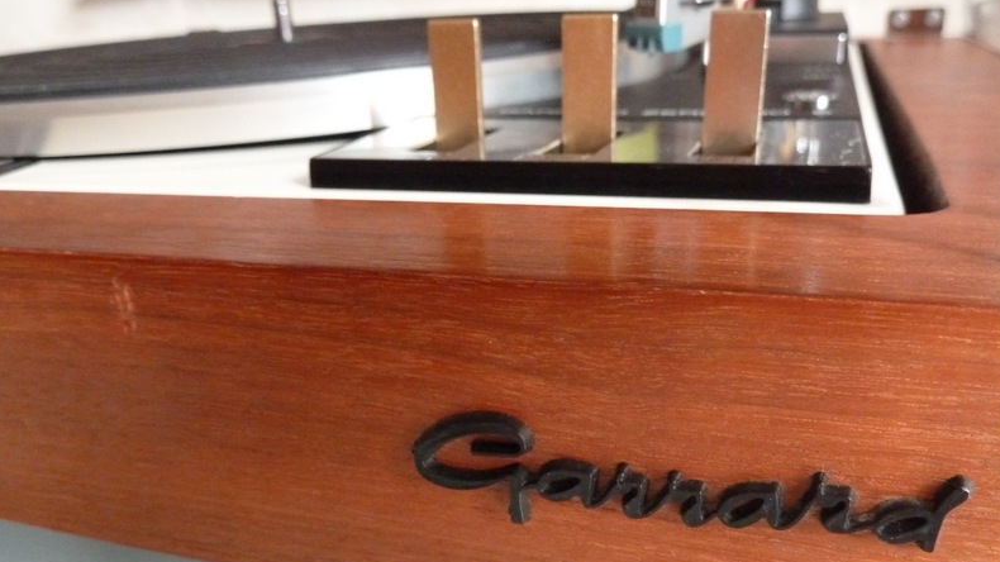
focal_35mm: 32
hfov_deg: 61.0
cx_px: 505
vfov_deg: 36.3
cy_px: 373
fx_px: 848
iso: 800
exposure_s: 1/30
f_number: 3.4
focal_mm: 4.7
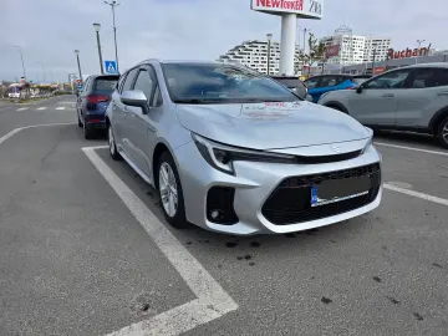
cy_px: 168
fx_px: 298
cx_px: 224
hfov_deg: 73.9
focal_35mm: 23
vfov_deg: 58.9
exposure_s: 1/5608
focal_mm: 6.3
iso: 80
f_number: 1.7
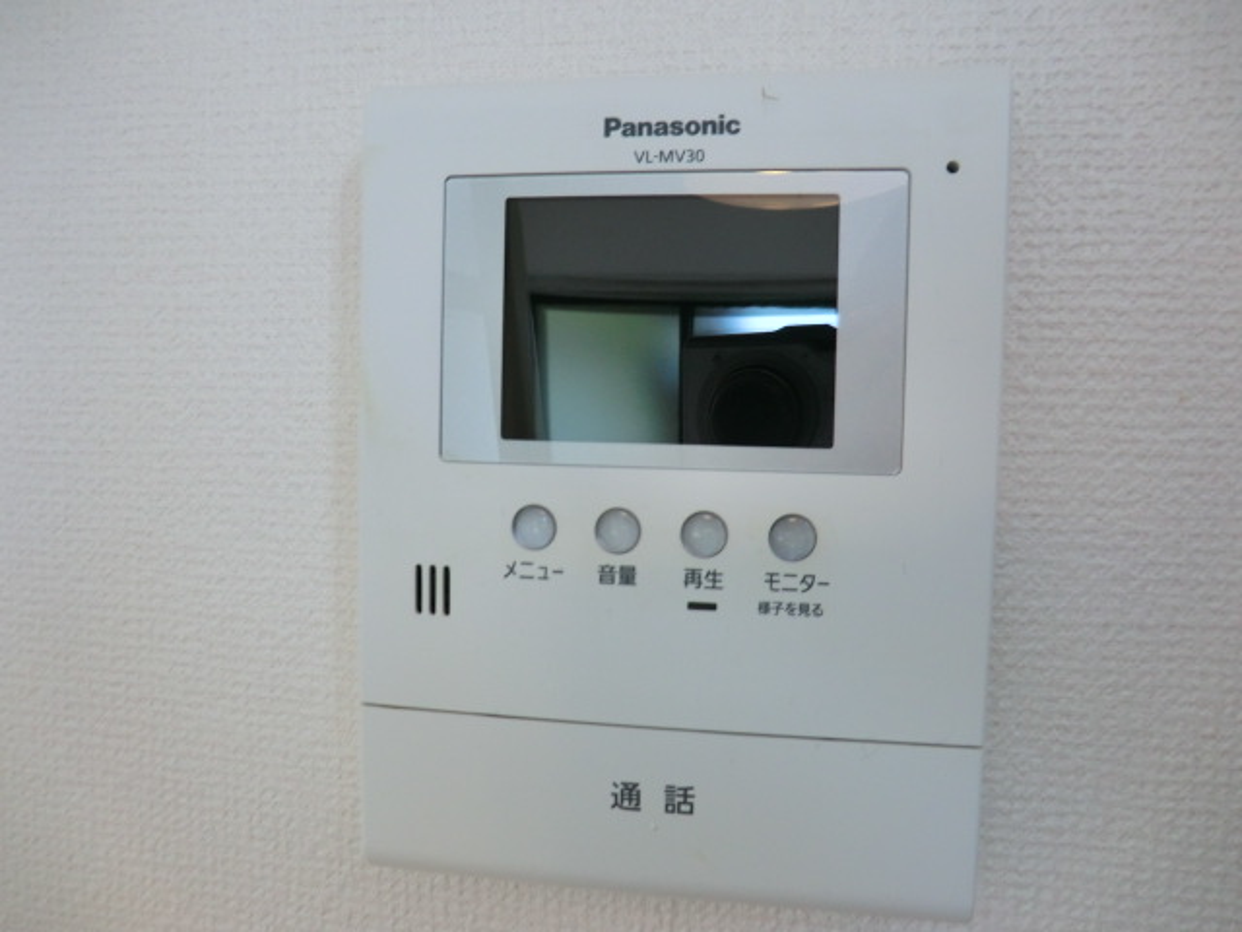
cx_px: 621
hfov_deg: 71.6
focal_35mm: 24
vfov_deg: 56.8
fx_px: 861
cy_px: 466
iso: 125
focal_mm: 4.3
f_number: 3.2
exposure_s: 1/60
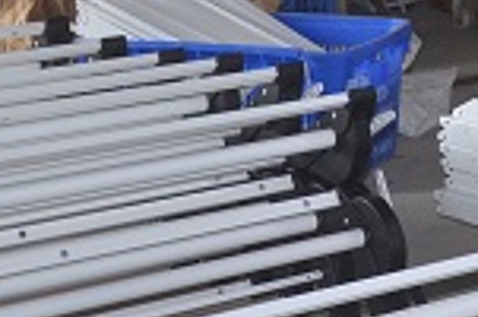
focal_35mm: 155
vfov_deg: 8.6
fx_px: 2054
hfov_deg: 12.6
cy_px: -155
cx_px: 734
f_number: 3.8
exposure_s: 1/60
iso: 800
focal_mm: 24
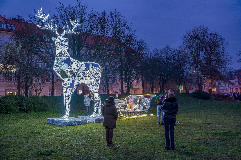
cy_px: 80
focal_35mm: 38
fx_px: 254
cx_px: 120
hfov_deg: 50.7
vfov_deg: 35.0
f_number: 4
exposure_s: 1/13
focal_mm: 38
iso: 1000
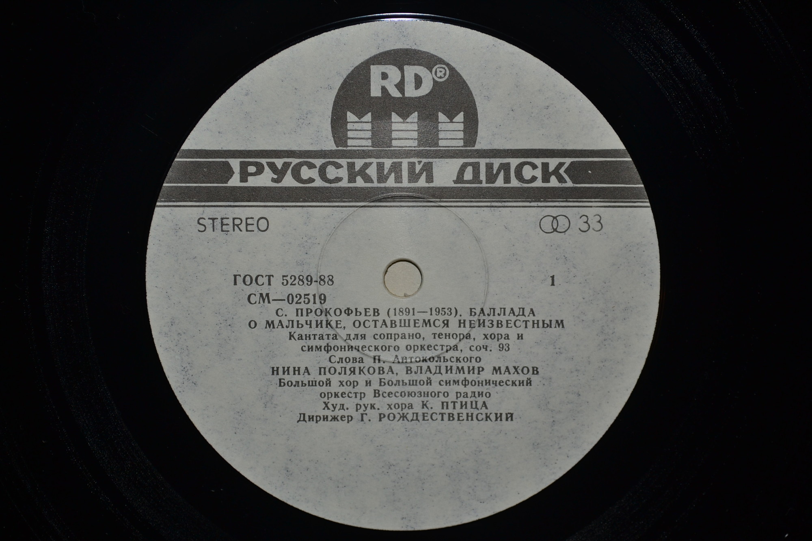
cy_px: 270
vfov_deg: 16.6
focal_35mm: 82
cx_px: 406
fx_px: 1861
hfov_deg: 24.6
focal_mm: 55
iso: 200
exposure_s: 1/200
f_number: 6.3
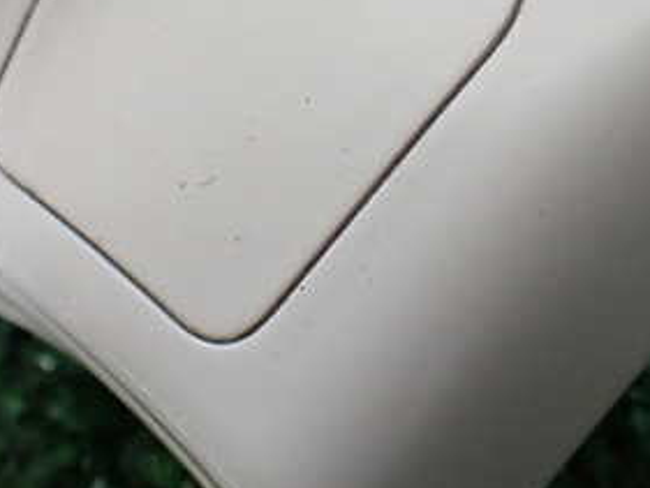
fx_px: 1202
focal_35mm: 64
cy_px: 58
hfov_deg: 30.2
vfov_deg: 22.4
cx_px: 271
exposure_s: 1/100
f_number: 2.3
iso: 800
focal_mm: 5.4
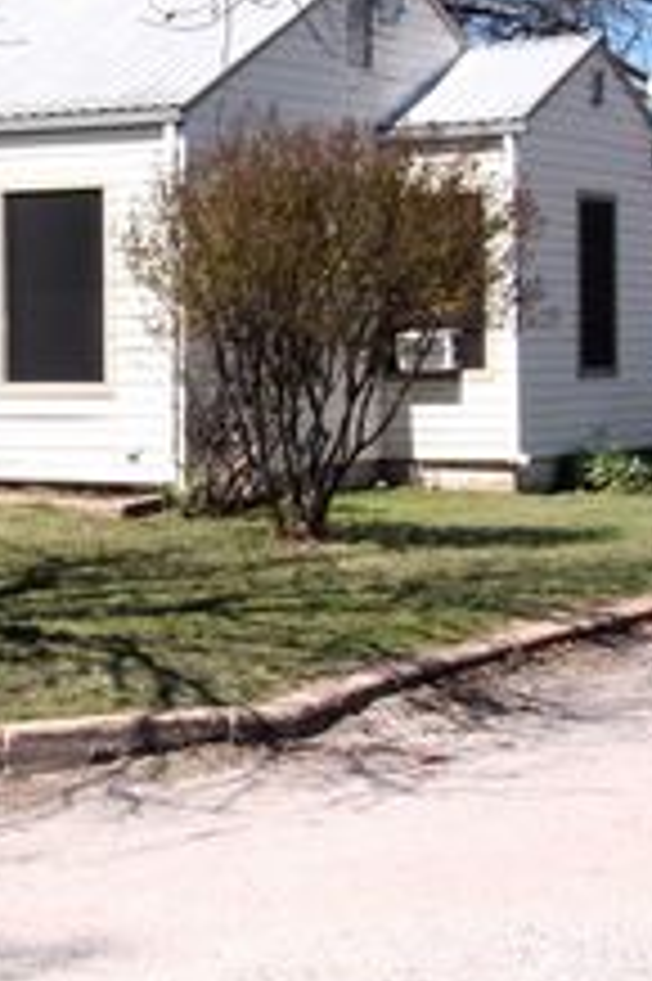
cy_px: 362
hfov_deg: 14.4
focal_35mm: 93
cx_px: -63
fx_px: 2530
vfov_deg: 21.9
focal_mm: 7
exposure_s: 1/1300
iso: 80
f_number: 3.9
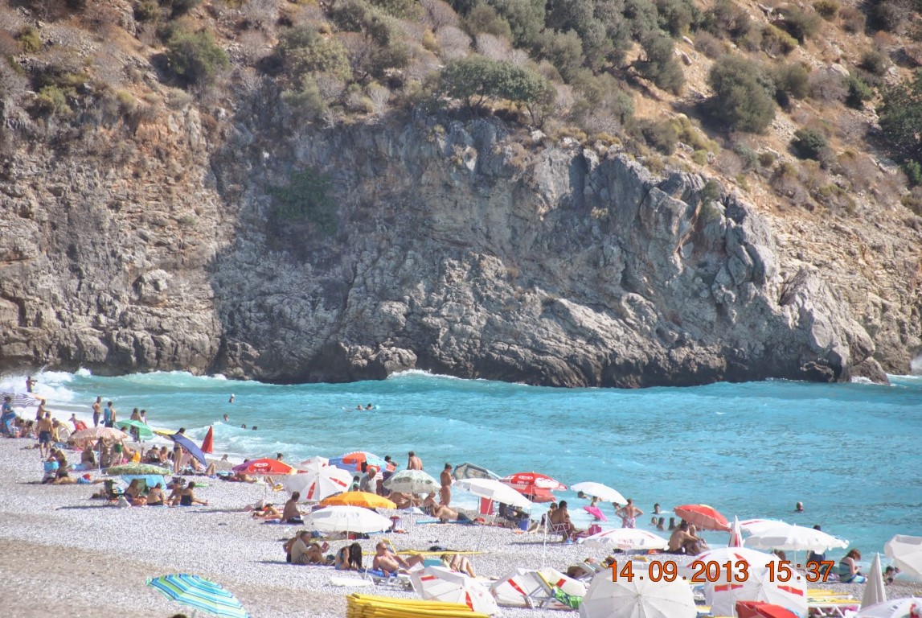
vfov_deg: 4.6
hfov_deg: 6.9
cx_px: 461
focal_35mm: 300
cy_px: 309
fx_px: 7693
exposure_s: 1/640
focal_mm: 200
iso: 200
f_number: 5.6
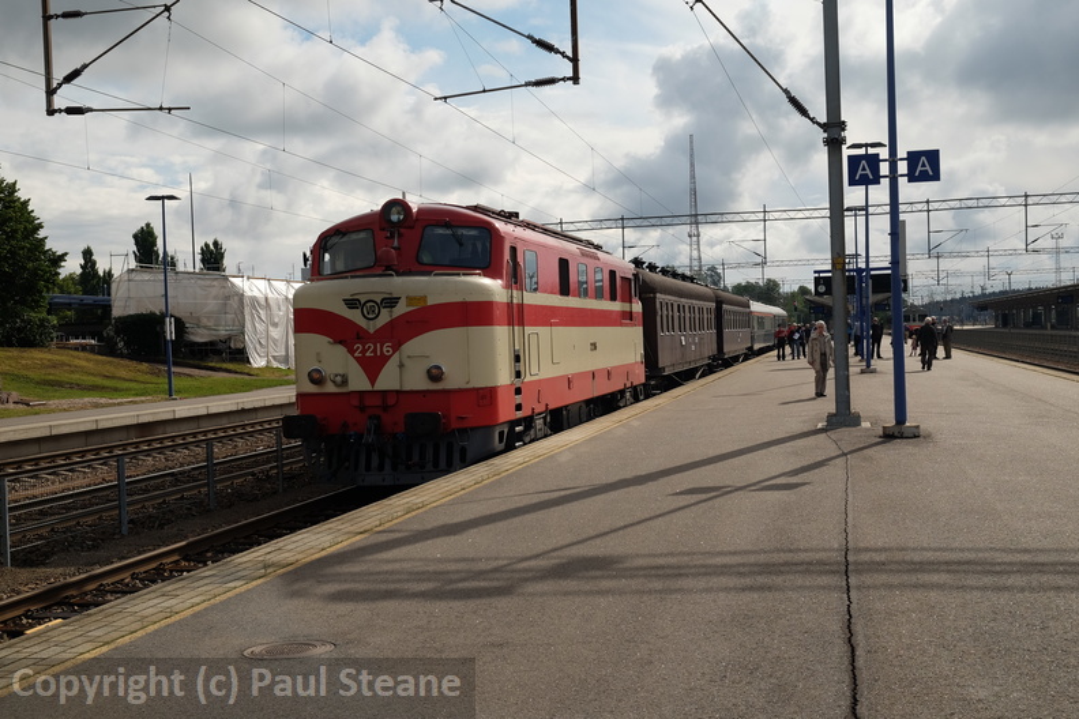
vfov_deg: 29.9
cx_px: 540
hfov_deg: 43.6
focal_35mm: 45
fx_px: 1349
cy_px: 360
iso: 200
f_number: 9
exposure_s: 1/420
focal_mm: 30.2
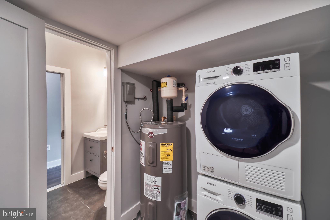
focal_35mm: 15
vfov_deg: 77.3
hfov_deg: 100.4
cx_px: 165
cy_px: 110
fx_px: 137
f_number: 11
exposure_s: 1/1.25
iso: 100
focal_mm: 10
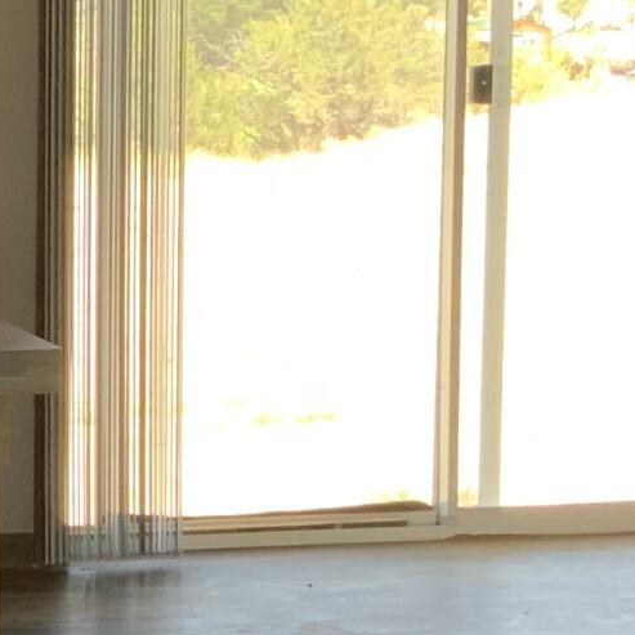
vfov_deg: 11.2
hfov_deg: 10.0
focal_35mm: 156
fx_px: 3238
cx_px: -837
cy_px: 388
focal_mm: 3
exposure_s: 1/122
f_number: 1.8
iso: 50
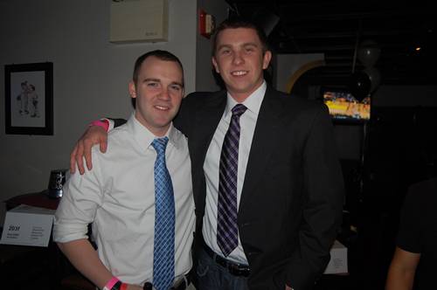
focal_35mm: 30
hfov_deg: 62.0
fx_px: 364
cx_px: 218
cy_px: 145
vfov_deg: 43.5
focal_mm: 20
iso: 400
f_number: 3.8
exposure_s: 1/60
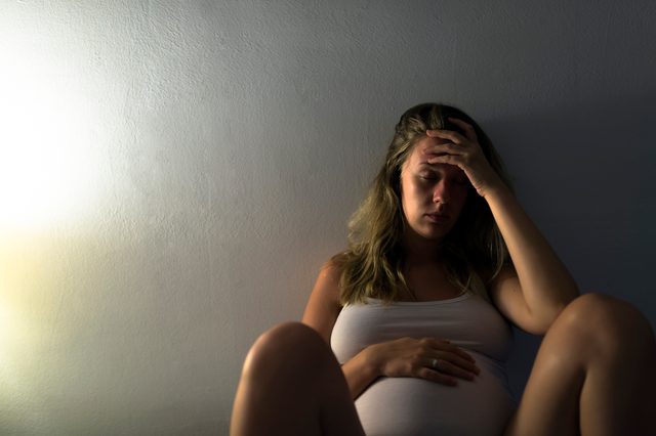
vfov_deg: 37.8
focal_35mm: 35
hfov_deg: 54.5
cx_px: 328
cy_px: 218
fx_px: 637
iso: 320
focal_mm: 35
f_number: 2
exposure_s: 1/80
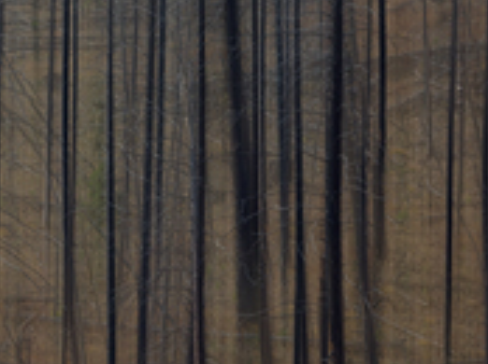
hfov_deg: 2.1
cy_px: 266
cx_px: -17
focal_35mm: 945
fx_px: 13304
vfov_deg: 1.6
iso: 640
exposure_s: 1/2500
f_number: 7.1
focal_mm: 285
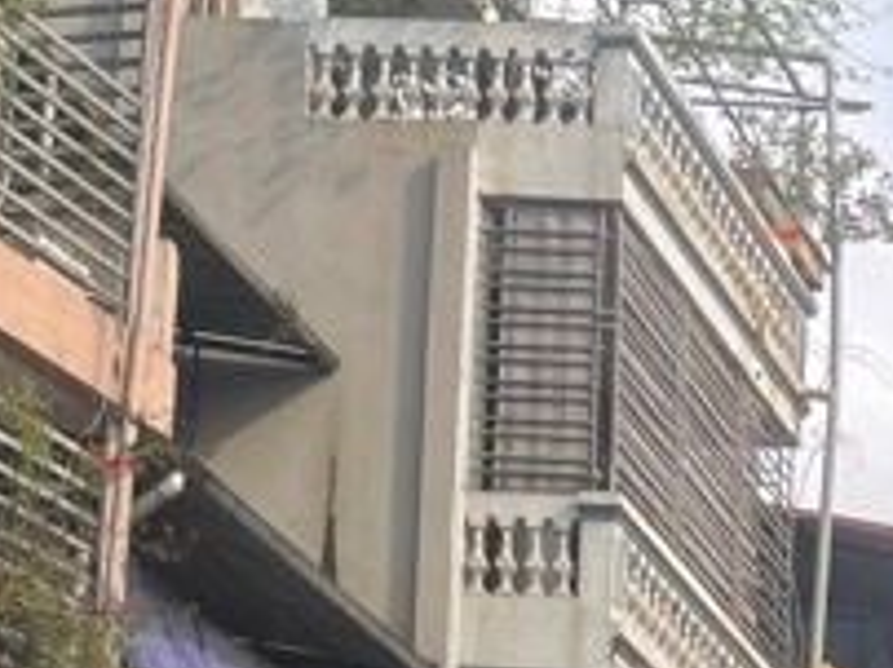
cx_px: 1932
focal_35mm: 127
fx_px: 3272
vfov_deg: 10.0
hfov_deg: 12.9
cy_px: 1659
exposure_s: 1/2924
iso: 32
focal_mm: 5.1
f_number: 1.6
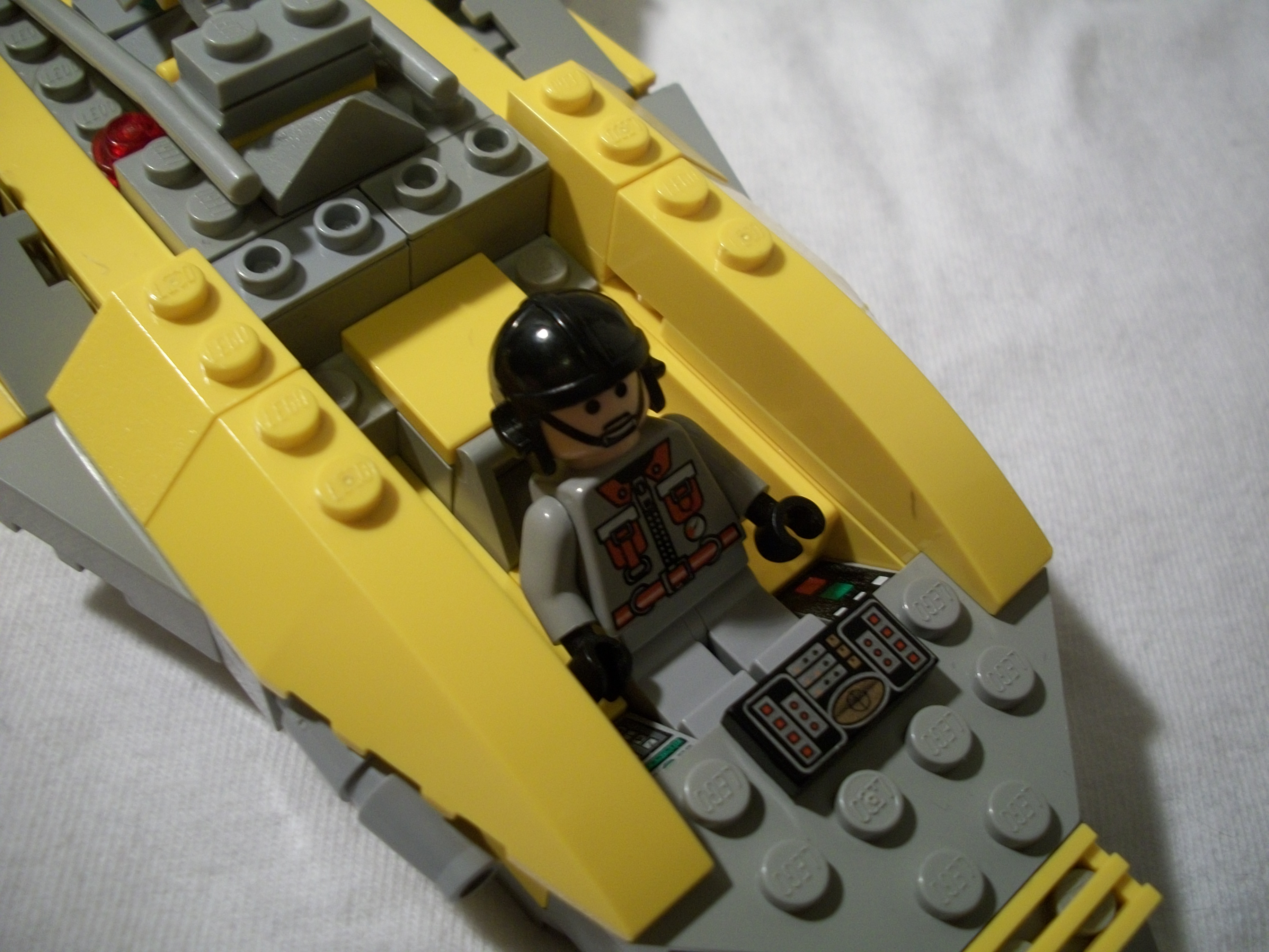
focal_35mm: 35
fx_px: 1283
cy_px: 476
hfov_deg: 52.6
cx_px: 634
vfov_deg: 40.7
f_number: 3.1
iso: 160
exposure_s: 1/20
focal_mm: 6.3
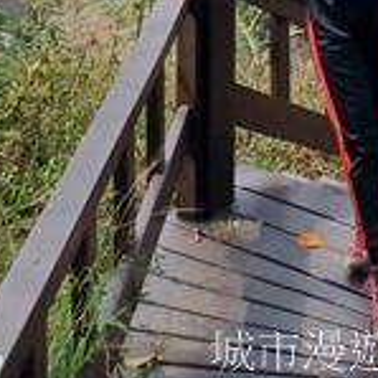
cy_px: -378
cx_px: 370
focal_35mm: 89
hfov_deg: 19.0
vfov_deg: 15.5
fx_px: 1100
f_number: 1.8
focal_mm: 4.6
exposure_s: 1/578
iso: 32
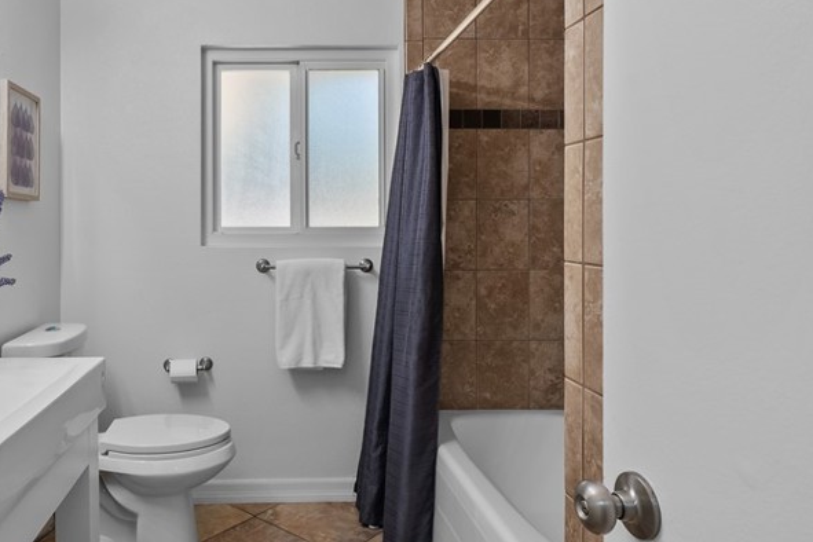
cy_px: 230
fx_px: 587
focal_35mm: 26
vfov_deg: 49.4
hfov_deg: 67.6
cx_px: 277
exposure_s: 1/10
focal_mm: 15
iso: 250
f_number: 9
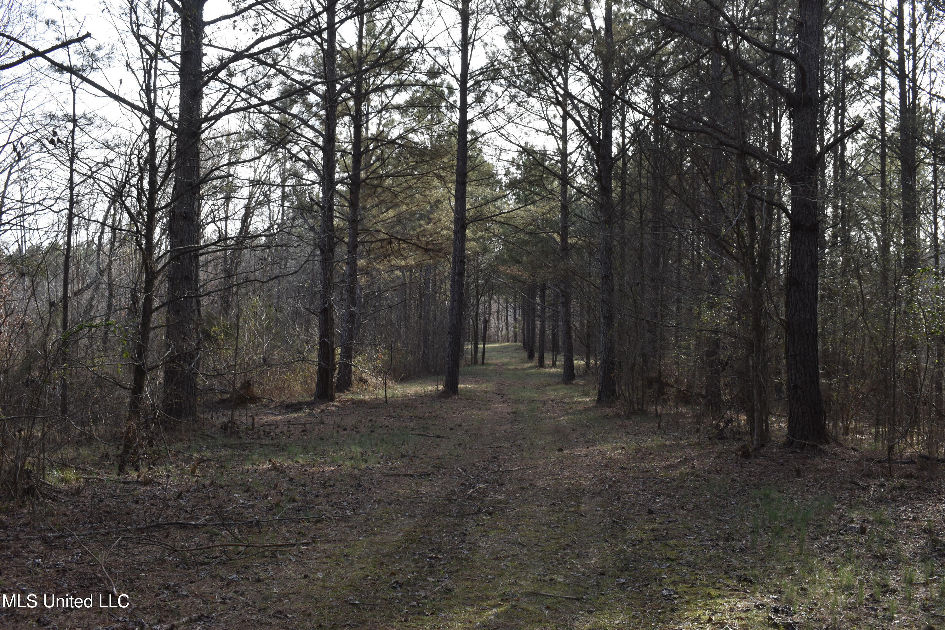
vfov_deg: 36.9
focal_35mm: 36
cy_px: 315
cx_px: 472
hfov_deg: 53.1
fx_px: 945
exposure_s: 1/80
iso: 100
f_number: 8
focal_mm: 24
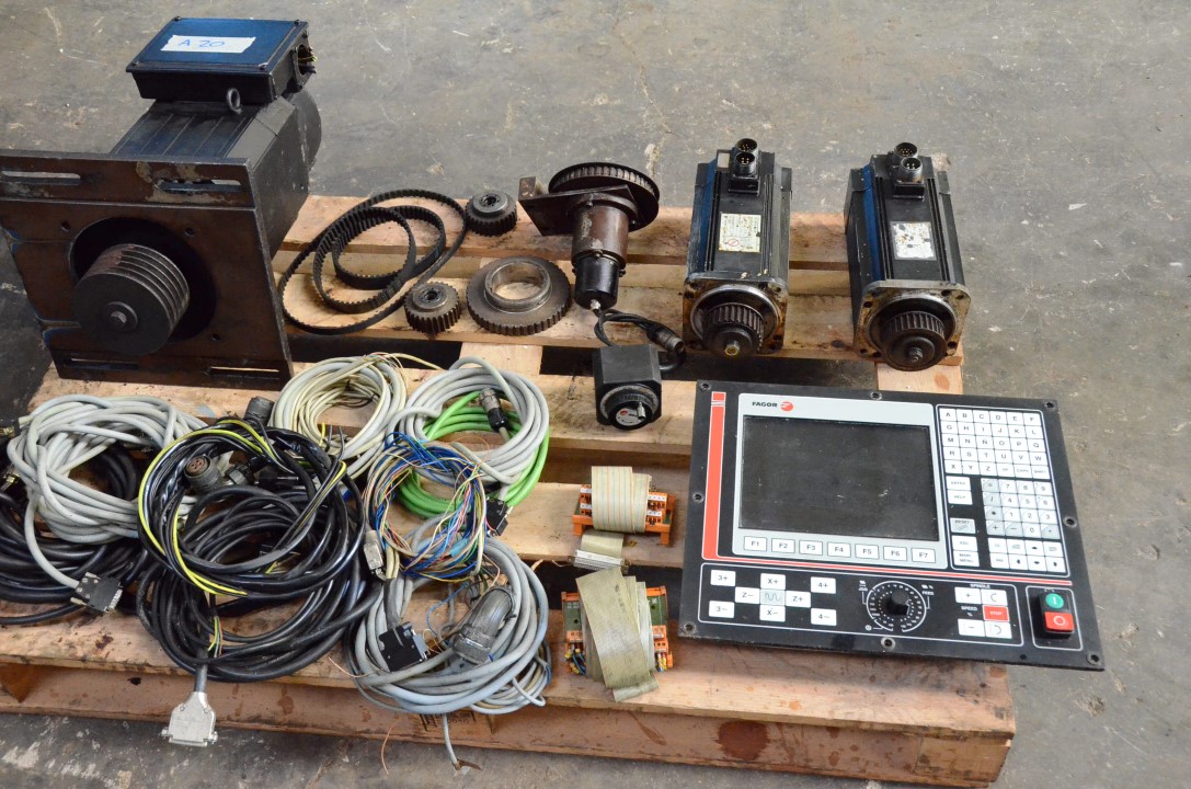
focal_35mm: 36
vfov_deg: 36.7
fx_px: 1189
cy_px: 394
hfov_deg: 53.2
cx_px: 596
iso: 6400
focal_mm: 24
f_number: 6.3
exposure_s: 1/160
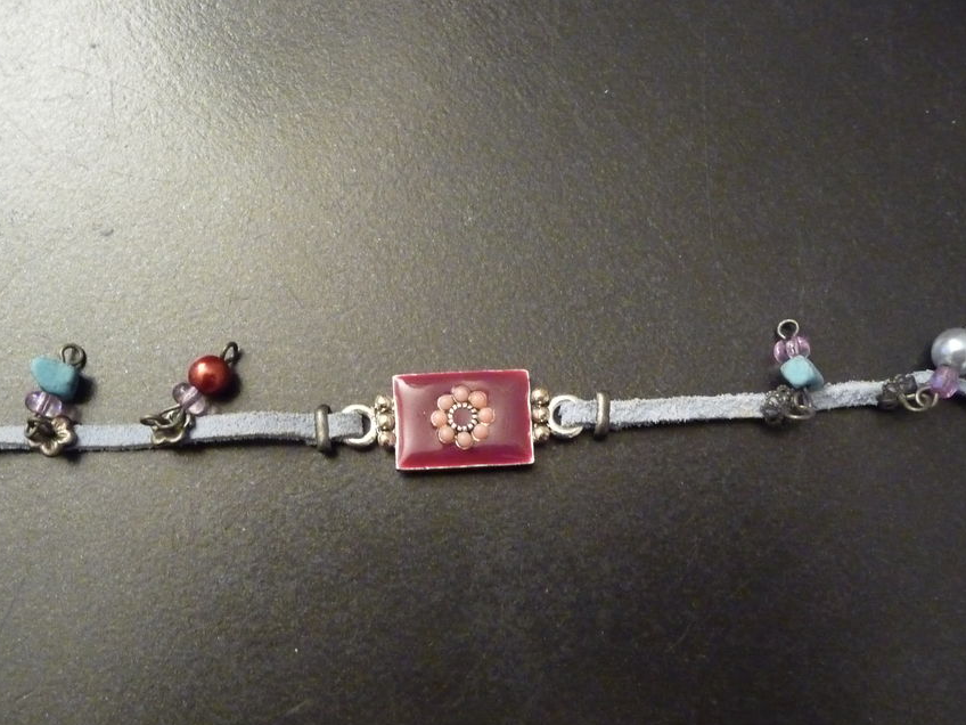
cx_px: 491
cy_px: 426
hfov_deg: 55.3
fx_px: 921
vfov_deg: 42.8
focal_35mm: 33
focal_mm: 4.7
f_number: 3.3
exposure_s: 1/10
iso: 800
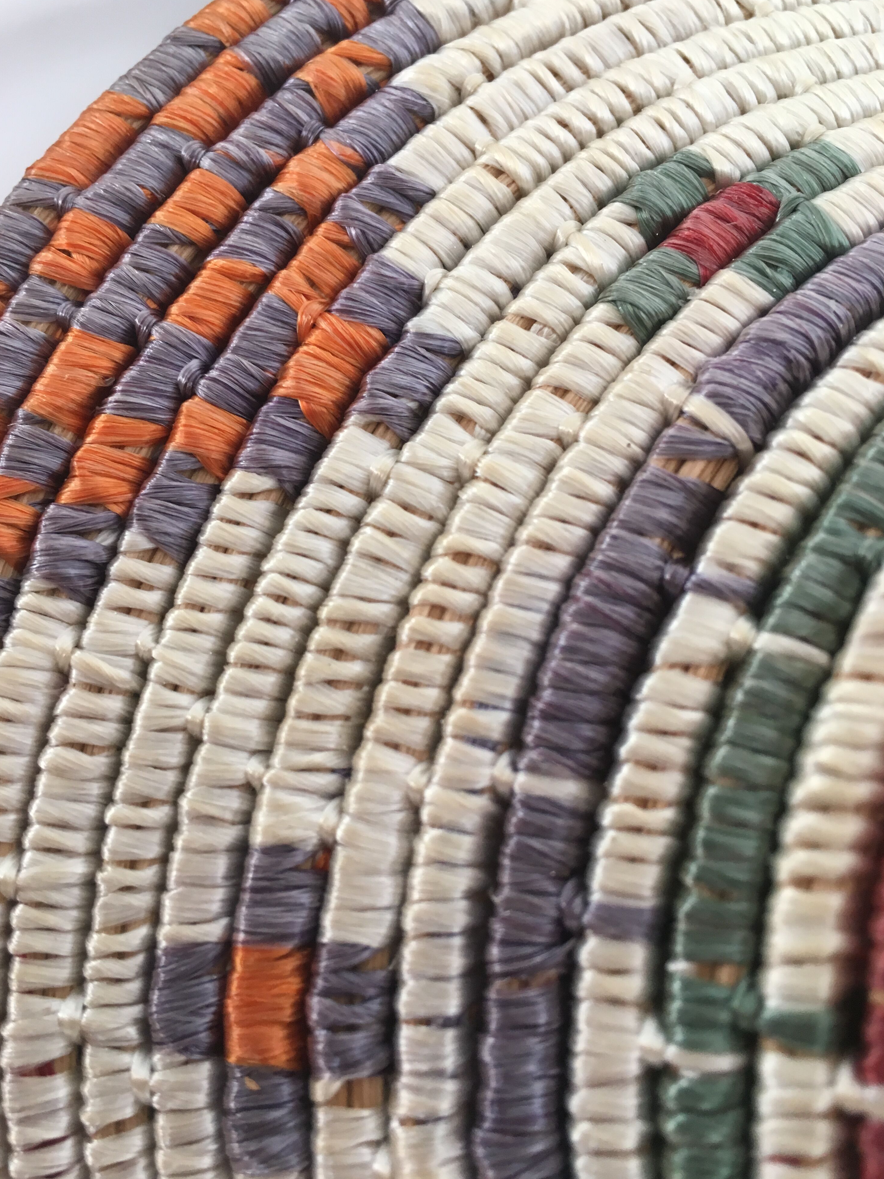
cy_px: 572
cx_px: 435
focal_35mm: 30
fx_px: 1022
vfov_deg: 60.0
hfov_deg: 46.8
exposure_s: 1/33
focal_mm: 4.15
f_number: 2.2
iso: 40
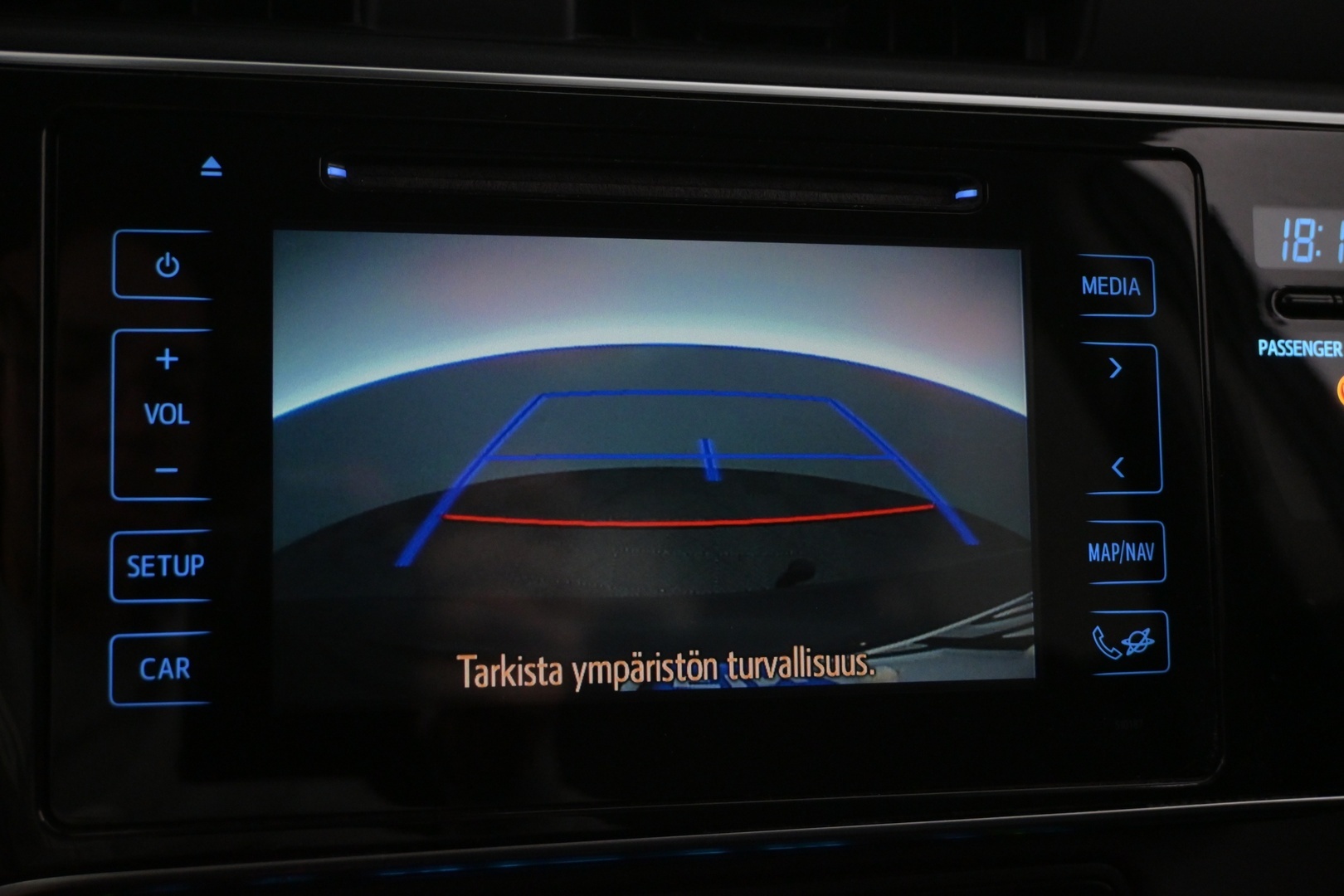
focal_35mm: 41
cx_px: 672
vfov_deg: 32.4
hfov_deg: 47.2
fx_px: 1540
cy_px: 448
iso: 2500
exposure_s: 1/100
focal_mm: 27.5
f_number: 5
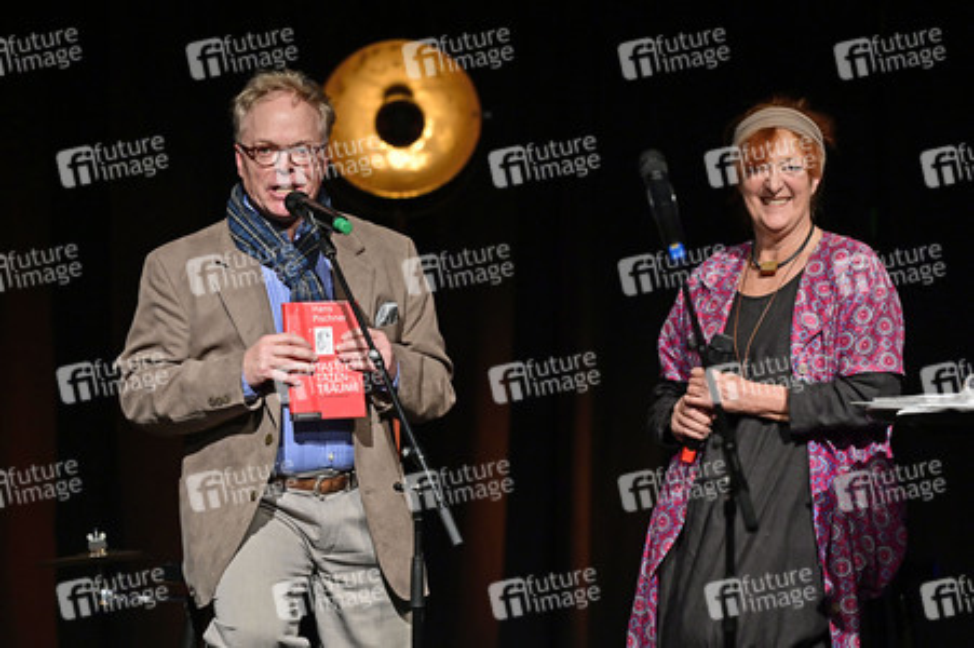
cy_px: 324
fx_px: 4596
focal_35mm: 170
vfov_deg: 8.1
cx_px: 487
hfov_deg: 12.1
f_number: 2.8
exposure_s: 1/320
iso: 2500
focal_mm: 170
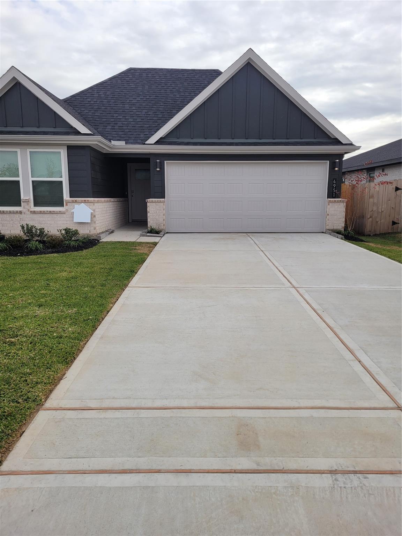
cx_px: 201
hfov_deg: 53.1
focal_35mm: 26
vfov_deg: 67.3
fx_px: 403
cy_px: 268
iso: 40
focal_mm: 5.4
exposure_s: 1/2122
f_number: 1.8
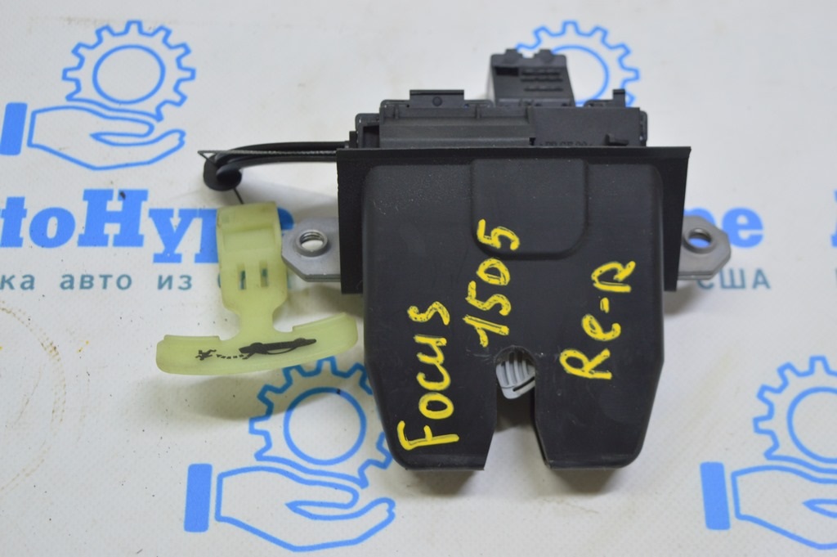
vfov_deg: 23.7
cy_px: 278
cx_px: 418
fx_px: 1324
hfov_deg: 35.1
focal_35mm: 57
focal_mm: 38
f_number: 5.6
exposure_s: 1/25
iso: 400
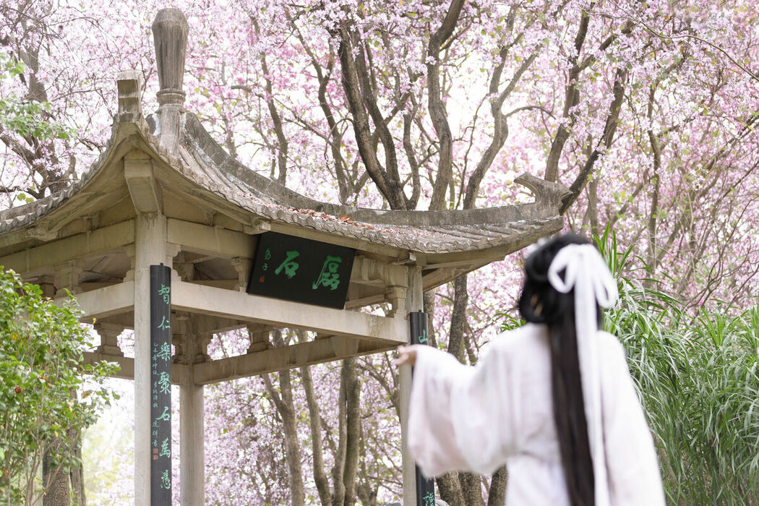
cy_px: 253
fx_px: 1855
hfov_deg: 23.1
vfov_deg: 15.5
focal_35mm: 88
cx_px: 380
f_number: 2.8
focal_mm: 88
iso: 320
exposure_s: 1/800
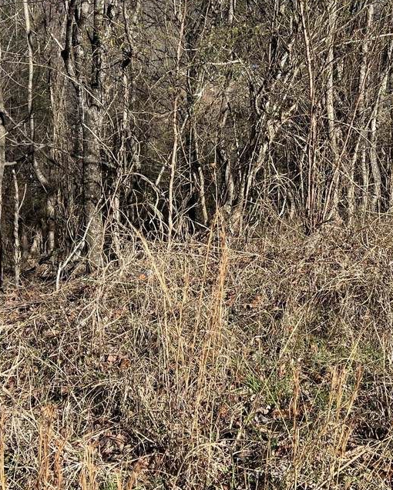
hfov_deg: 29.7
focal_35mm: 51
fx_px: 741
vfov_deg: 36.6
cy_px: 212
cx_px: 219
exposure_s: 1/2695
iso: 50
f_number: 1.5
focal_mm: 5.7
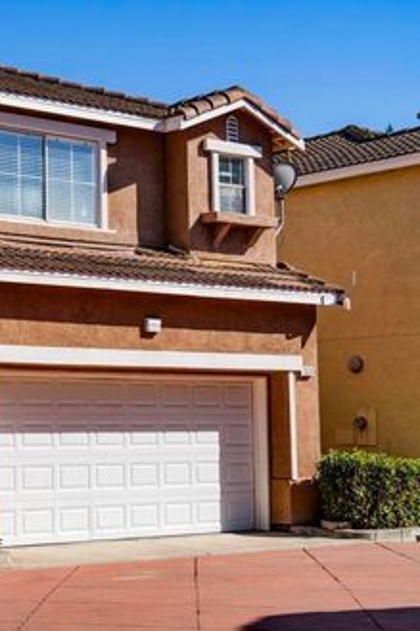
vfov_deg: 26.7
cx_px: -58
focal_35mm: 76
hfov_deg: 17.3
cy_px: 317
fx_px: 1331
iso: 50
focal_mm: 50
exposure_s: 1/640
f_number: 3.5
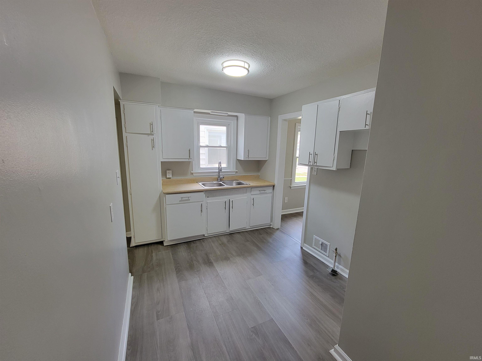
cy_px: 180
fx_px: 181
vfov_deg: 89.9
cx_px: 241
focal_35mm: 13
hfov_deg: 106.2
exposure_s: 1/60
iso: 160
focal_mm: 2.2
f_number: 2.2
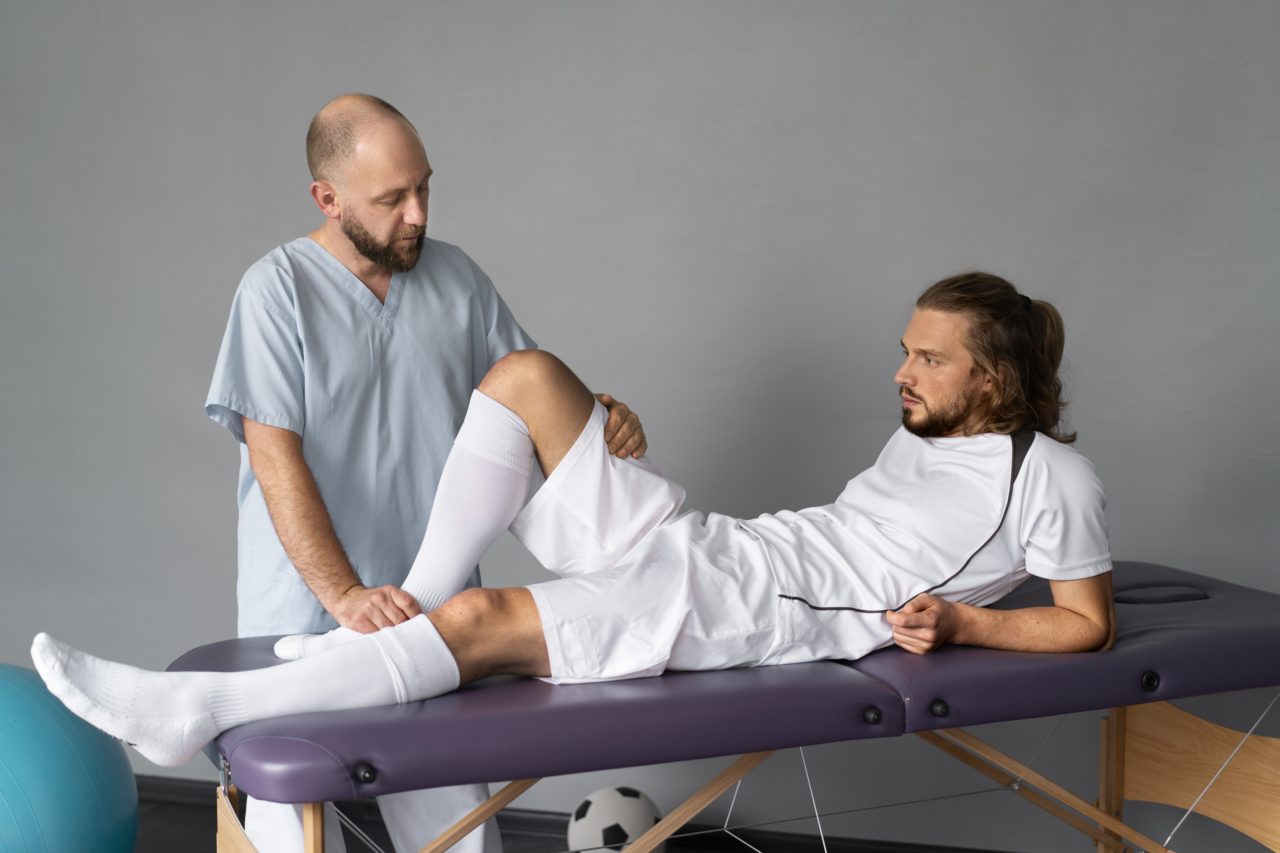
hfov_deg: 36.2
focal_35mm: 55
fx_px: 1955
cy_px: 426
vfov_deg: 24.6
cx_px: 640
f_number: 2.5
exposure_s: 1/160
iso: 200
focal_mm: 55
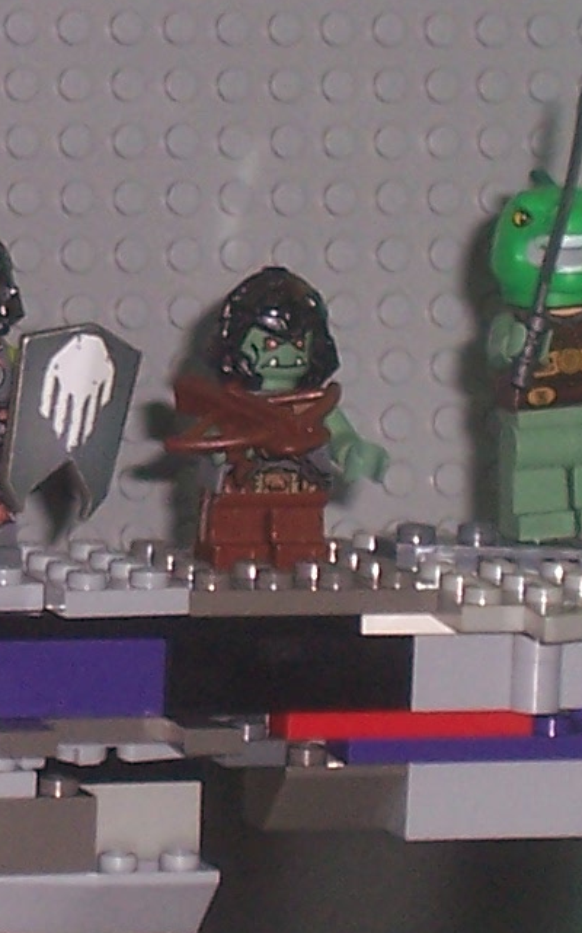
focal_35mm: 432
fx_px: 10976
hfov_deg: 3.0
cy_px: 306
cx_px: -362
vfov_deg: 4.9
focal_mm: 16.8
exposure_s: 1/90
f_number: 4.6
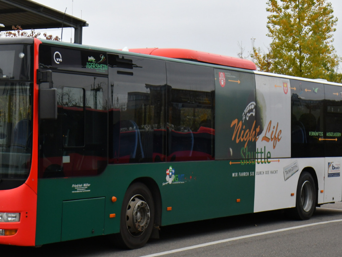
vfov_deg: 16.6
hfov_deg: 21.8
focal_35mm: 89
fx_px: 879
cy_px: 85
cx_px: 89
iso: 720
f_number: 4.2
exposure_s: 1/1000
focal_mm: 34
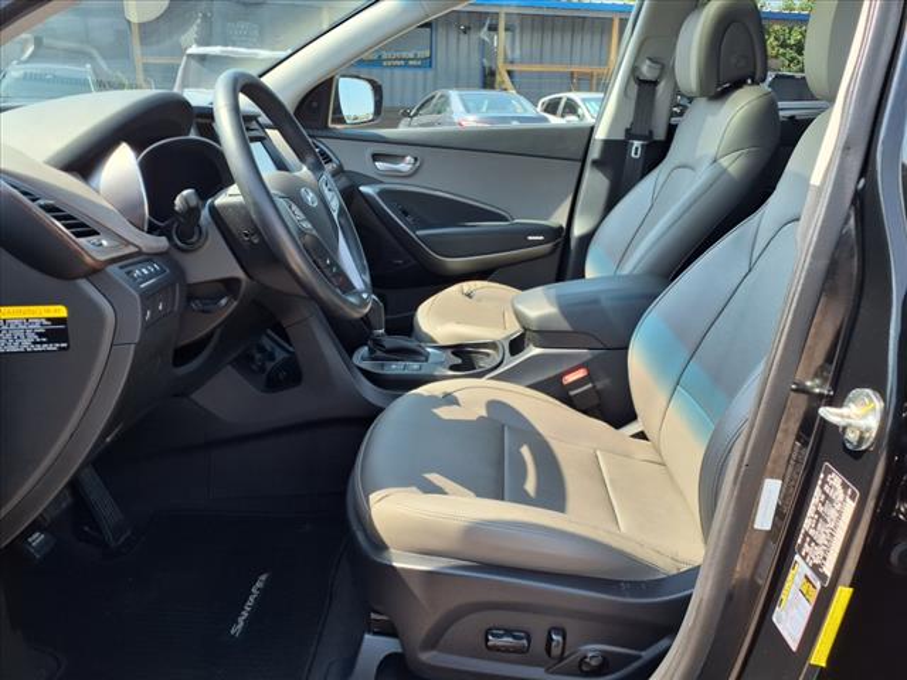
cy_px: 340
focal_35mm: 27
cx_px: 454
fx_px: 707
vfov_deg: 51.4
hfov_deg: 65.3
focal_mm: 3.58
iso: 40
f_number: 1.9
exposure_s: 1/357
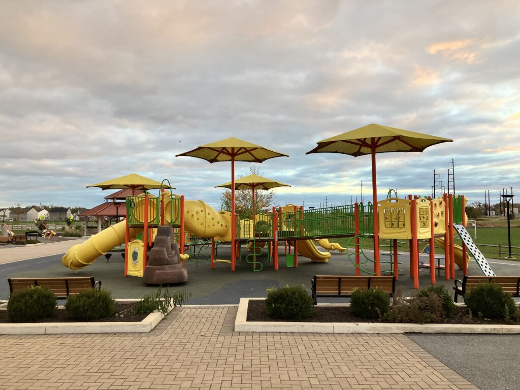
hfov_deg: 63.4
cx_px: 260
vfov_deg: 49.7
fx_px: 421
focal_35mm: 28
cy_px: 195
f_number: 1.8
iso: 50
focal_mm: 3.99
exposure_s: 1/121
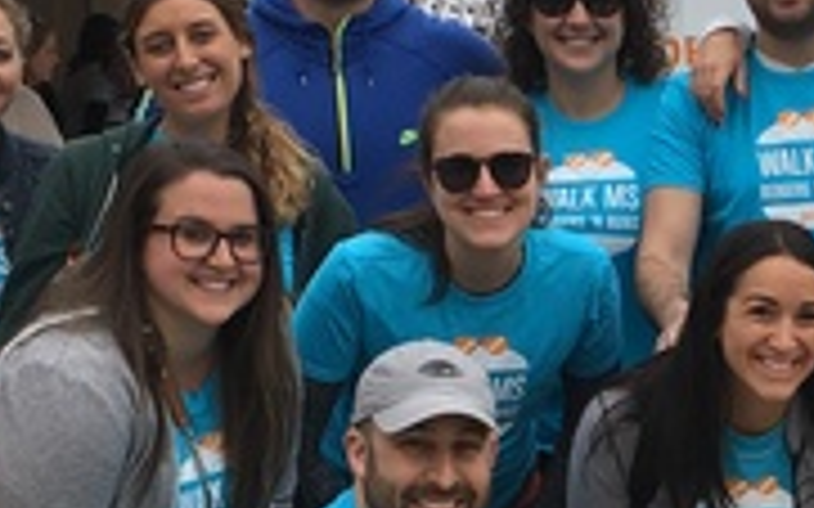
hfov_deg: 16.7
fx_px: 2706
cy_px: 400
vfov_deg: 10.7
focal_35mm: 122
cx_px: 832
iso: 25
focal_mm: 4.15
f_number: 2.2
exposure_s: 1/680
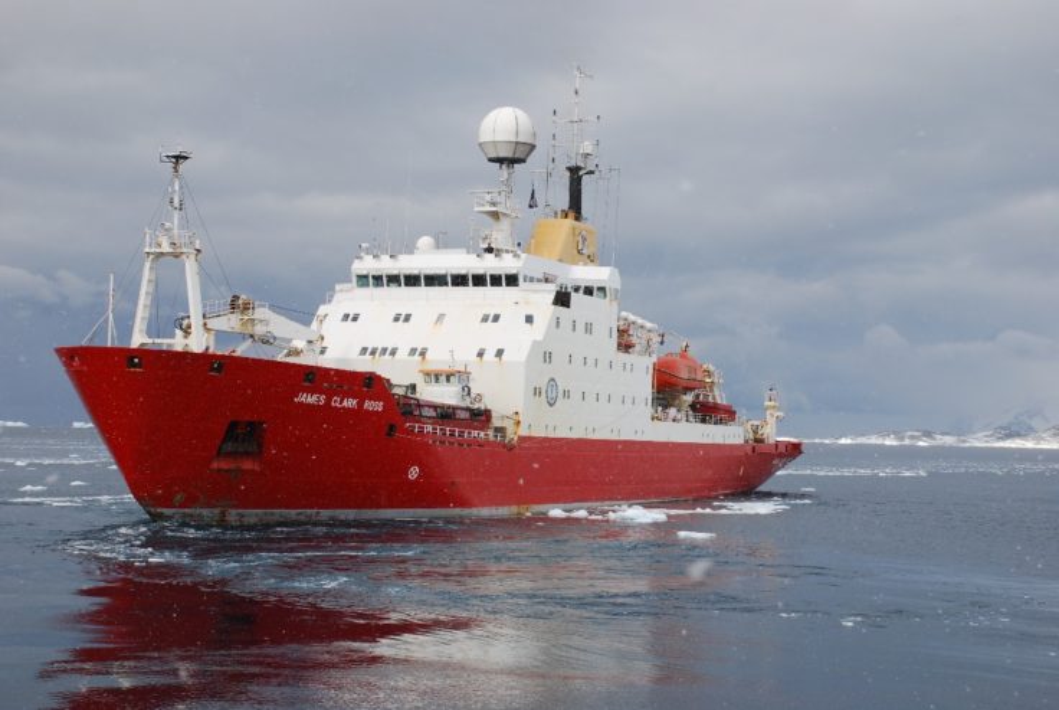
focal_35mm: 108
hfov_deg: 18.9
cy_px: 355
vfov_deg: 12.7
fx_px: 3181
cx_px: 530
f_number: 4.2
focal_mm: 72
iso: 200
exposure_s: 1/800
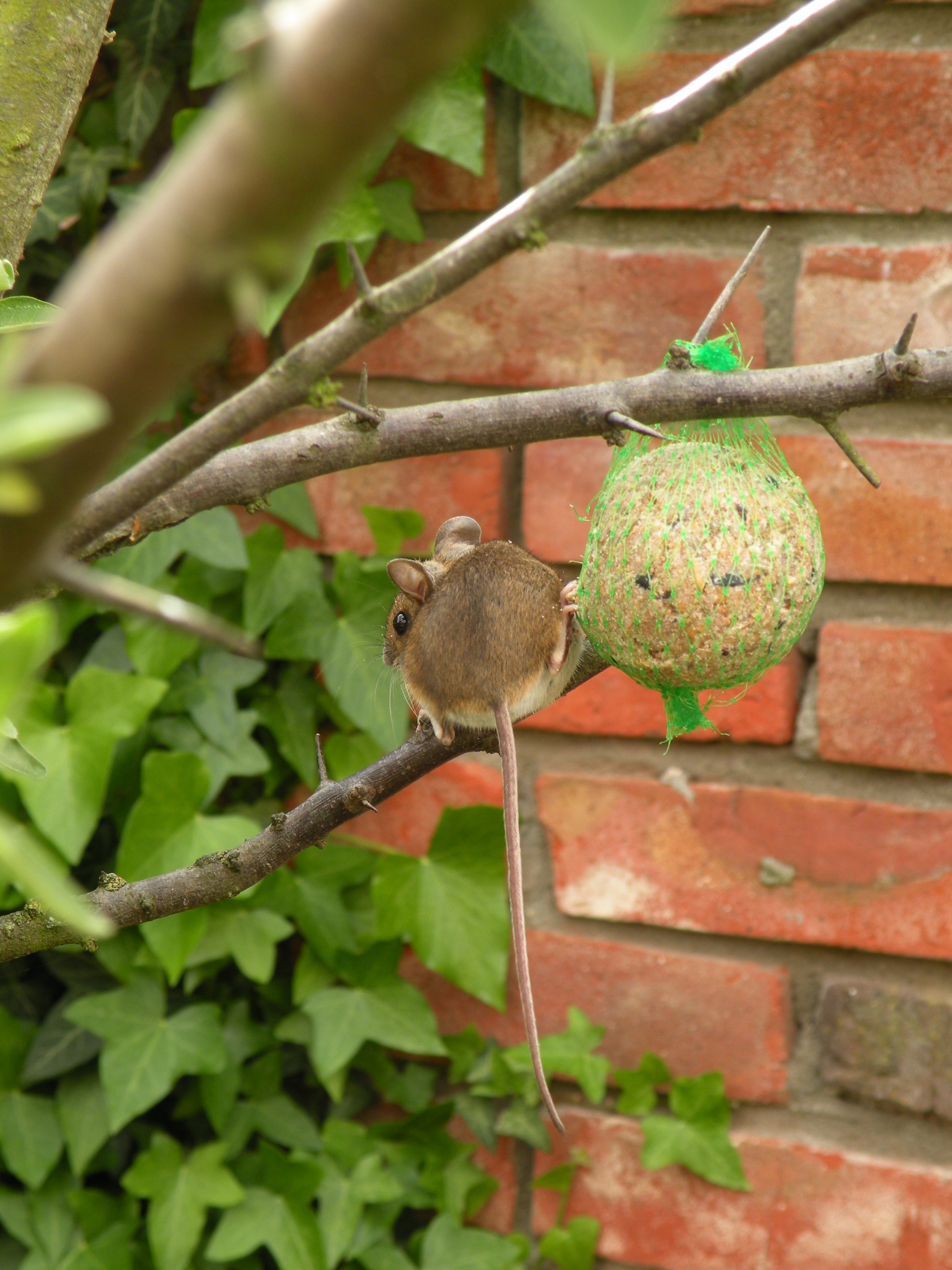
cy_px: 635
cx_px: 476
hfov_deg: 13.5
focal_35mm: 110
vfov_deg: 17.9
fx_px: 4034
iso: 64
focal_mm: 19.4
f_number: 4
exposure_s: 1/81
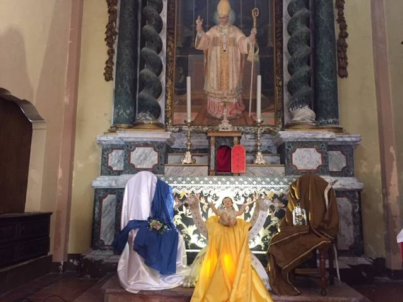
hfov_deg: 61.7
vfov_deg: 48.2
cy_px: 151
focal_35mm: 29
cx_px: 202
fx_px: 338
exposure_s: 1/25
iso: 250
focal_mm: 4.15
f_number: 2.2
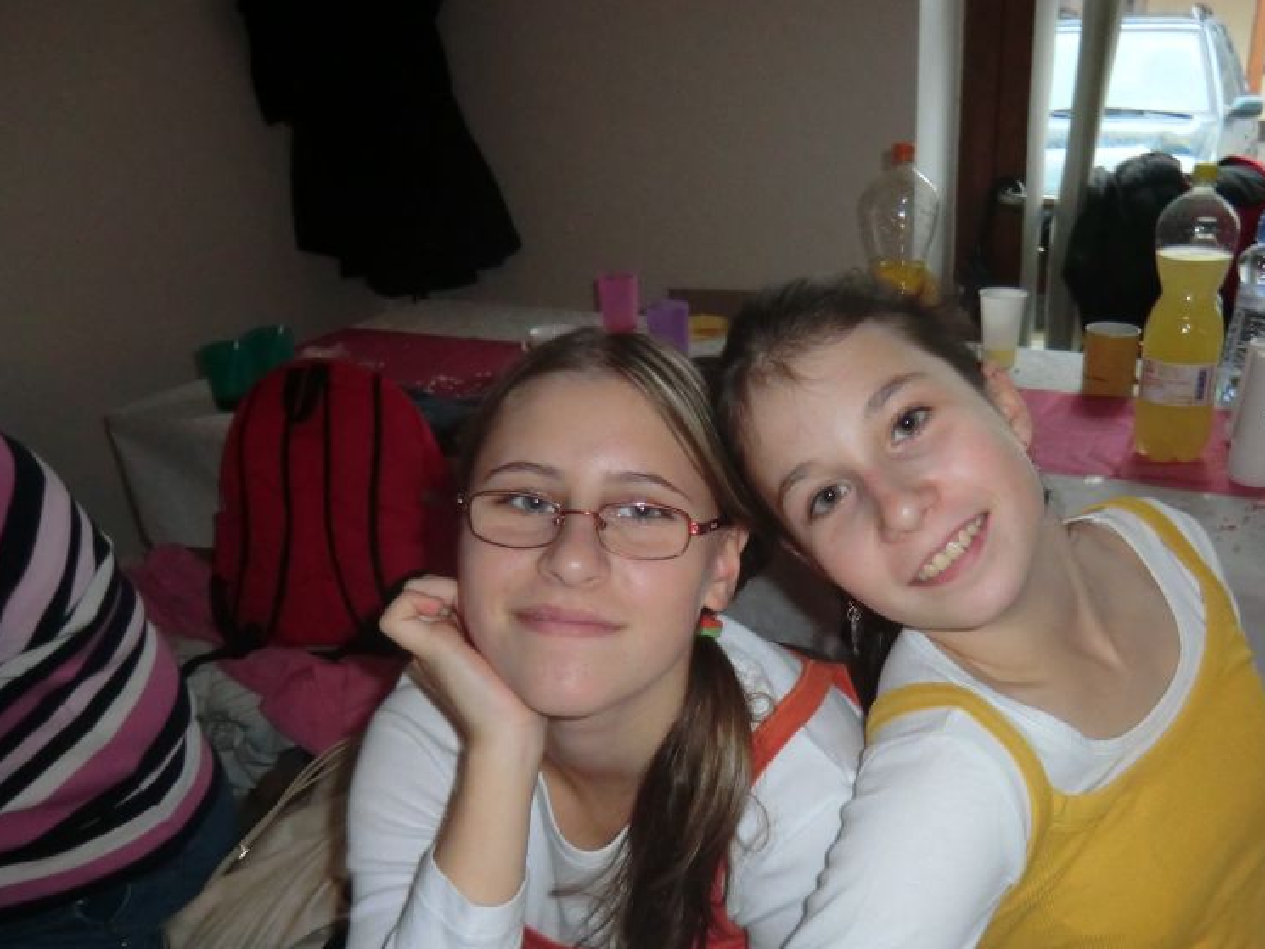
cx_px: 783
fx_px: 1206
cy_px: 650
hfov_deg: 54.8
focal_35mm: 33
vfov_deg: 42.2
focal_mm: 4.3
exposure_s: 1/25
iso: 400
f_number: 3.2
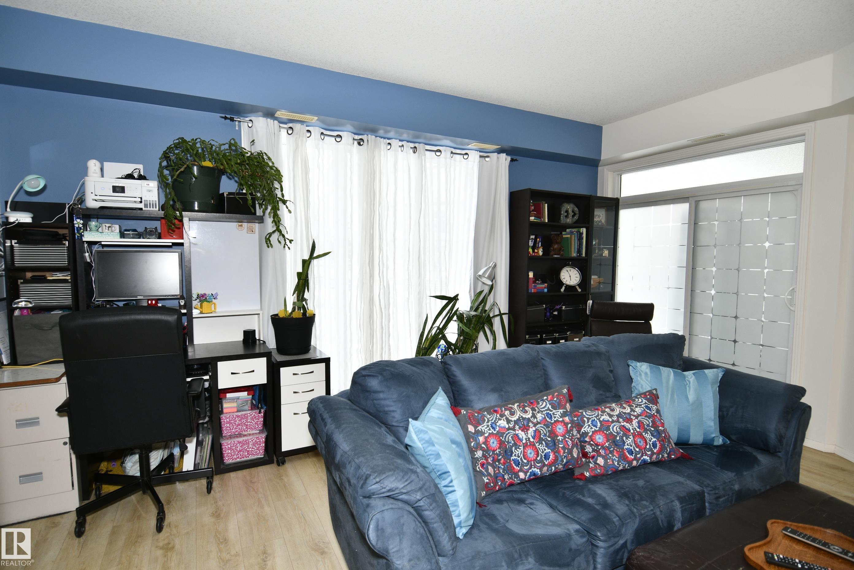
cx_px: 427
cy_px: 285
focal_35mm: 18
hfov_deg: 90.0
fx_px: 427
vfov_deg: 67.4
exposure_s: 1/60
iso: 200
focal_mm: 12
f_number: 4
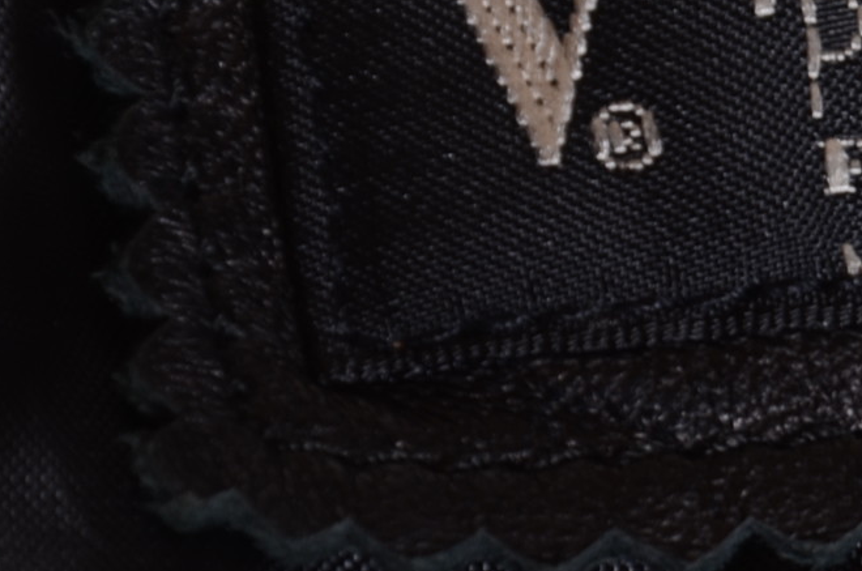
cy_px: 486
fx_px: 14046
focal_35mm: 588
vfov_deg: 2.3
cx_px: 1373
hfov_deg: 3.5
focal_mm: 105
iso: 160
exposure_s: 1/100
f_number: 10
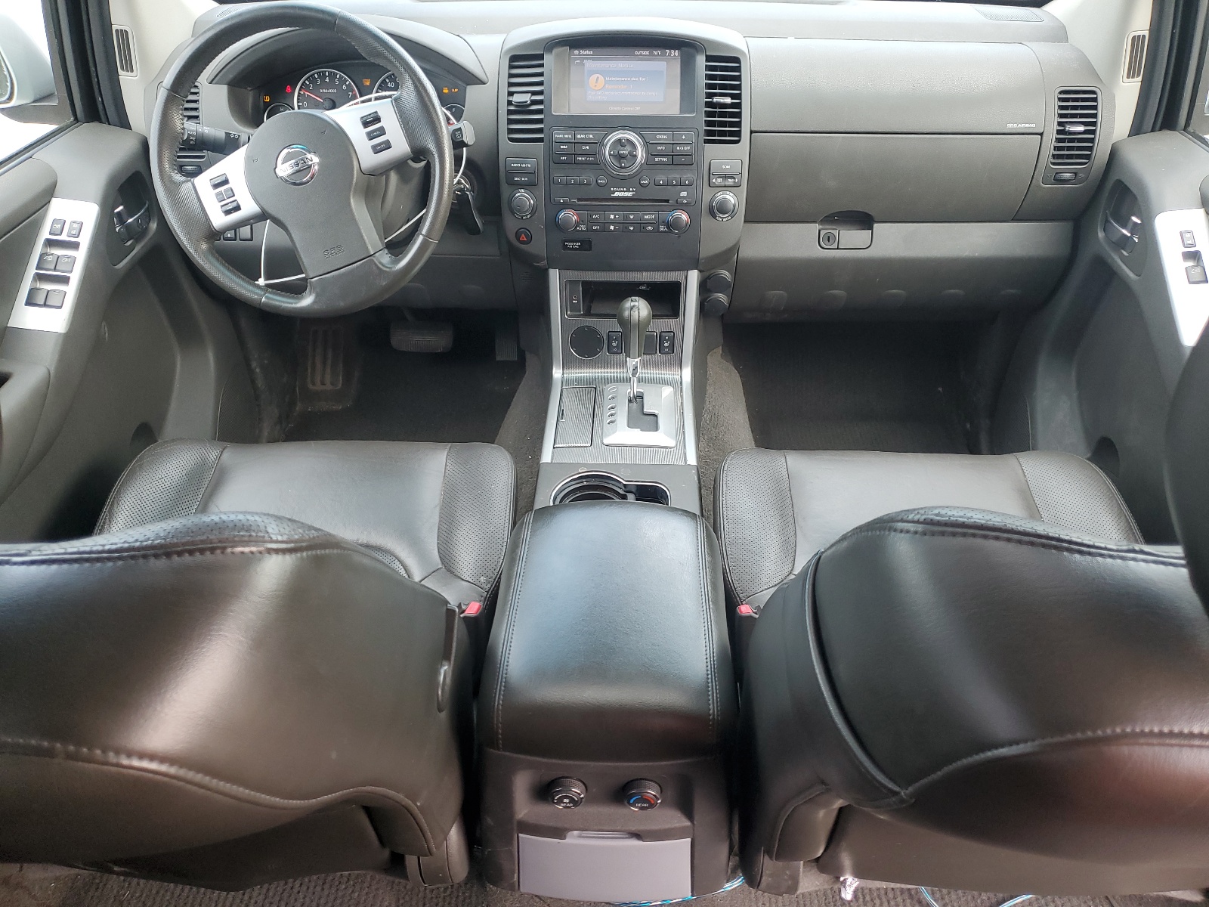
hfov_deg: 67.3
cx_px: 604
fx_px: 908
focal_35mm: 26
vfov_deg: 53.1
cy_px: 454
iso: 64
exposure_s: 1/120
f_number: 1.5
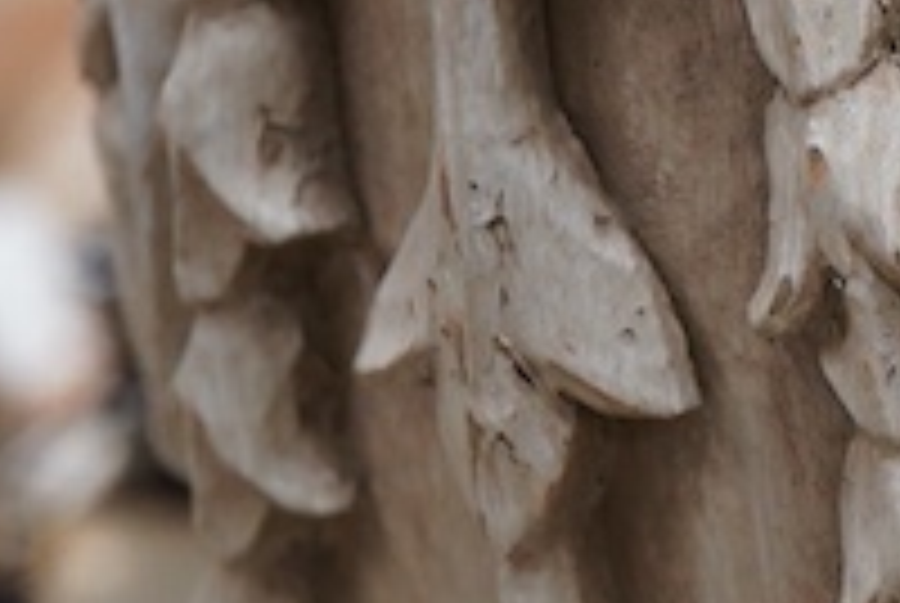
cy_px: 194
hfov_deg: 9.7
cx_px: 1516
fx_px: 5057
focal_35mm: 202
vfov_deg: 6.8
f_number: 8
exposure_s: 1/125
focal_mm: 30
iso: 1250
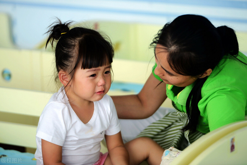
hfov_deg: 10.3
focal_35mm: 200
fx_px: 1372
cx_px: 124
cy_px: 82
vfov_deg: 6.9
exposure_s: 1/200
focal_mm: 200
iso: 560
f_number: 2.8
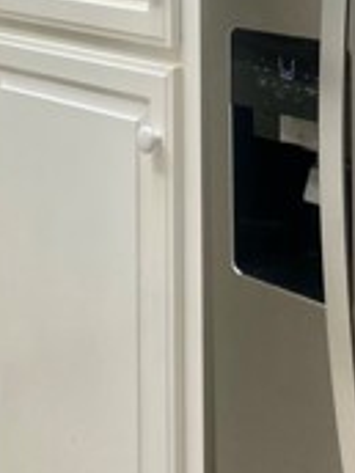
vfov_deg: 19.3
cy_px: -55
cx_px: 239
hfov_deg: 15.2
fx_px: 1326
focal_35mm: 97
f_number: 1.8
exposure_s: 1/120
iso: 80
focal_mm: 4.25
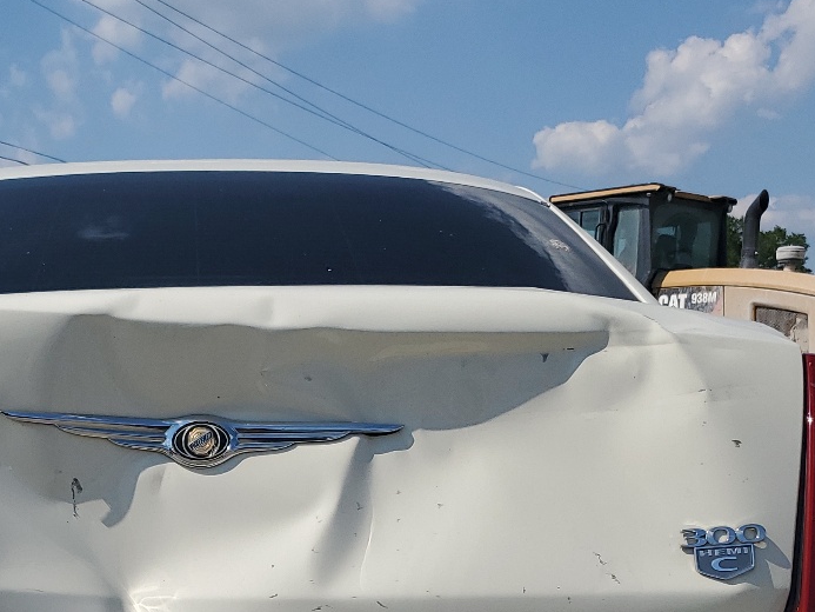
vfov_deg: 22.8
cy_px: 692
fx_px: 1413
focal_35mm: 60
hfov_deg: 31.3
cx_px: 160
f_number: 1.5
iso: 50
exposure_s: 1/10000
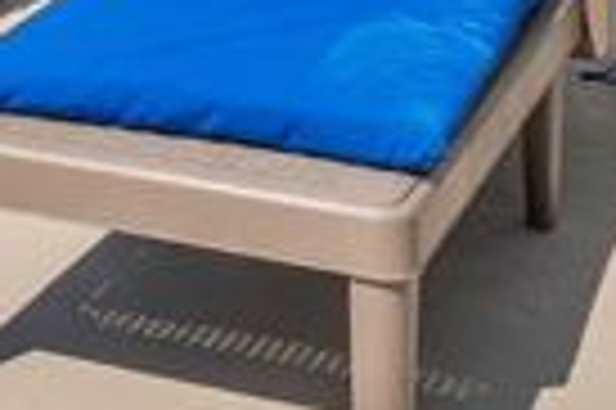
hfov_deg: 17.0
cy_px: -579
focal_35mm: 118
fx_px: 2017
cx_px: -2
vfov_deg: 10.1
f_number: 10
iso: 100
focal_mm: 23
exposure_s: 1/250
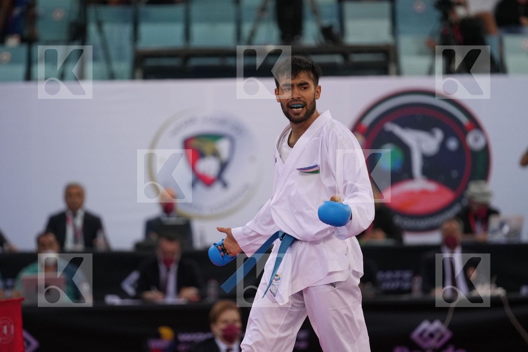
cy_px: 176
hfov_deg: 6.9
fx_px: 4400
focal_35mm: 300
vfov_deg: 4.6
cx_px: 264
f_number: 2.8
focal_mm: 200
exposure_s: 1/1000
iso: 2000
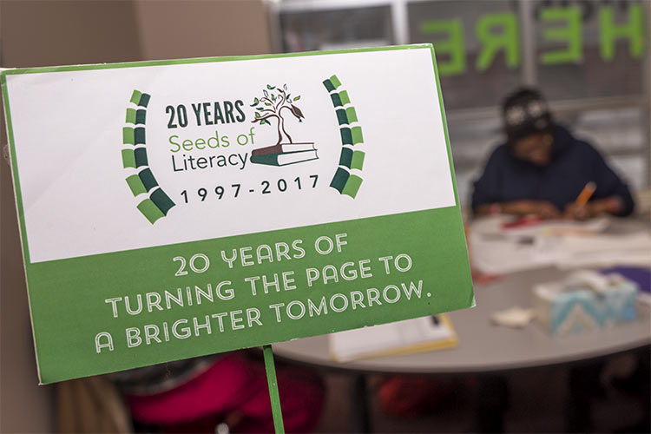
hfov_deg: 46.4
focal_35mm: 42
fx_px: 759
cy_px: 217
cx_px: 326
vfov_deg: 31.9
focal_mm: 42
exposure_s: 1/125
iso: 200
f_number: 9
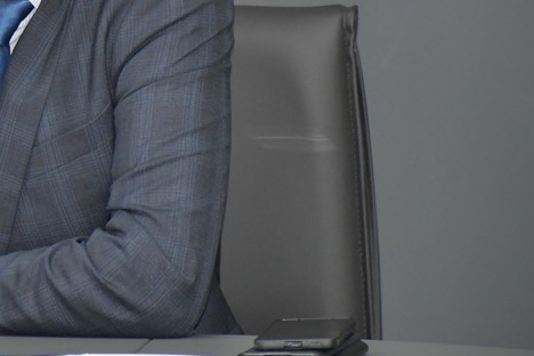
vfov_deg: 3.0
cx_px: -35
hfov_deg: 4.5
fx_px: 6808
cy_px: 7
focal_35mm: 459
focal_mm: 140
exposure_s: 1/60
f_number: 5.6
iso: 2000
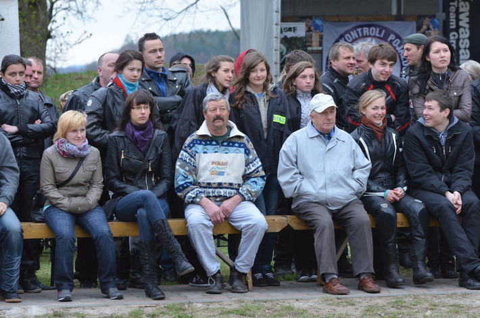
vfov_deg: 7.0
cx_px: 240
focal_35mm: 195
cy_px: 159
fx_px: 2594
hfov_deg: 10.6
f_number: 5.6
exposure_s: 1/500
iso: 1600
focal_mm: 130
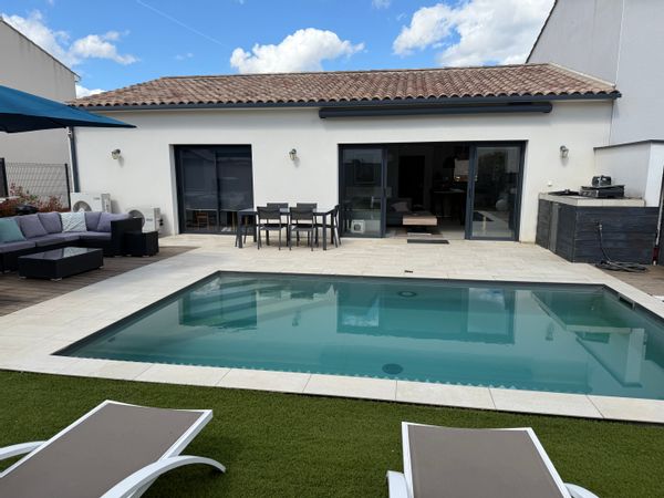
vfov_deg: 56.8
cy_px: 249
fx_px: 460
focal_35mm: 24
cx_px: 332
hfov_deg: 71.6
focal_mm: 6.76
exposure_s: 1/3425
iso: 80
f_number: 1.78
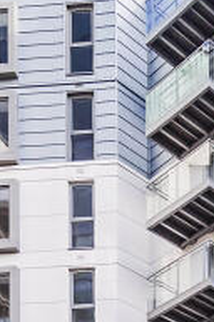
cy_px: 762
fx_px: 784
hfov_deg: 14.9
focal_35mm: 88
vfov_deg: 14.9
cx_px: 271
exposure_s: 1/160
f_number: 8
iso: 400
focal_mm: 11
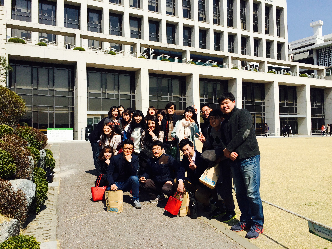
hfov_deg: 61.7
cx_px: 166
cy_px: 124
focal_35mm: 29
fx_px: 278
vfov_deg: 48.2
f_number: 2.2
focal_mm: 4.15
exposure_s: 1/2933
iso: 32
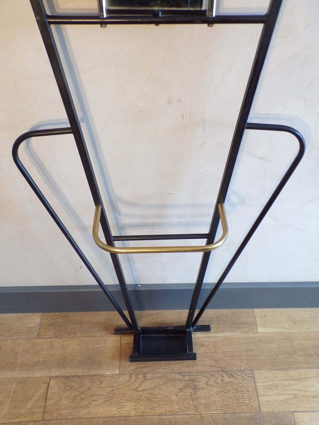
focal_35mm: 32
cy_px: 212
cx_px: 160
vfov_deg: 56.8
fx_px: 393
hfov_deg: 44.2
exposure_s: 1/17
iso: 327
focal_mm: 5.8
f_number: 3.2
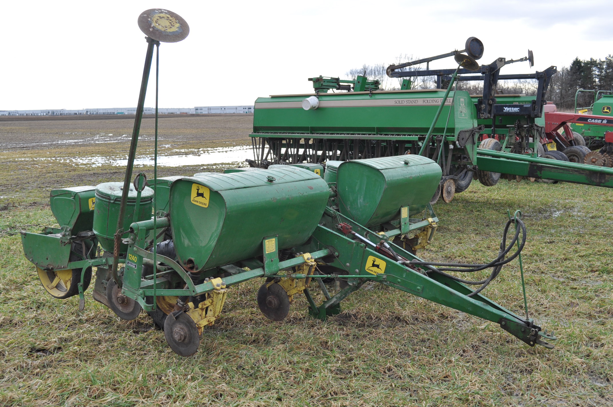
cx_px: 306
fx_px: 663
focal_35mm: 39
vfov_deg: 34.1
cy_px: 204
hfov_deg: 49.6
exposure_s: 1/160
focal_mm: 26
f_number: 6.3
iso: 200
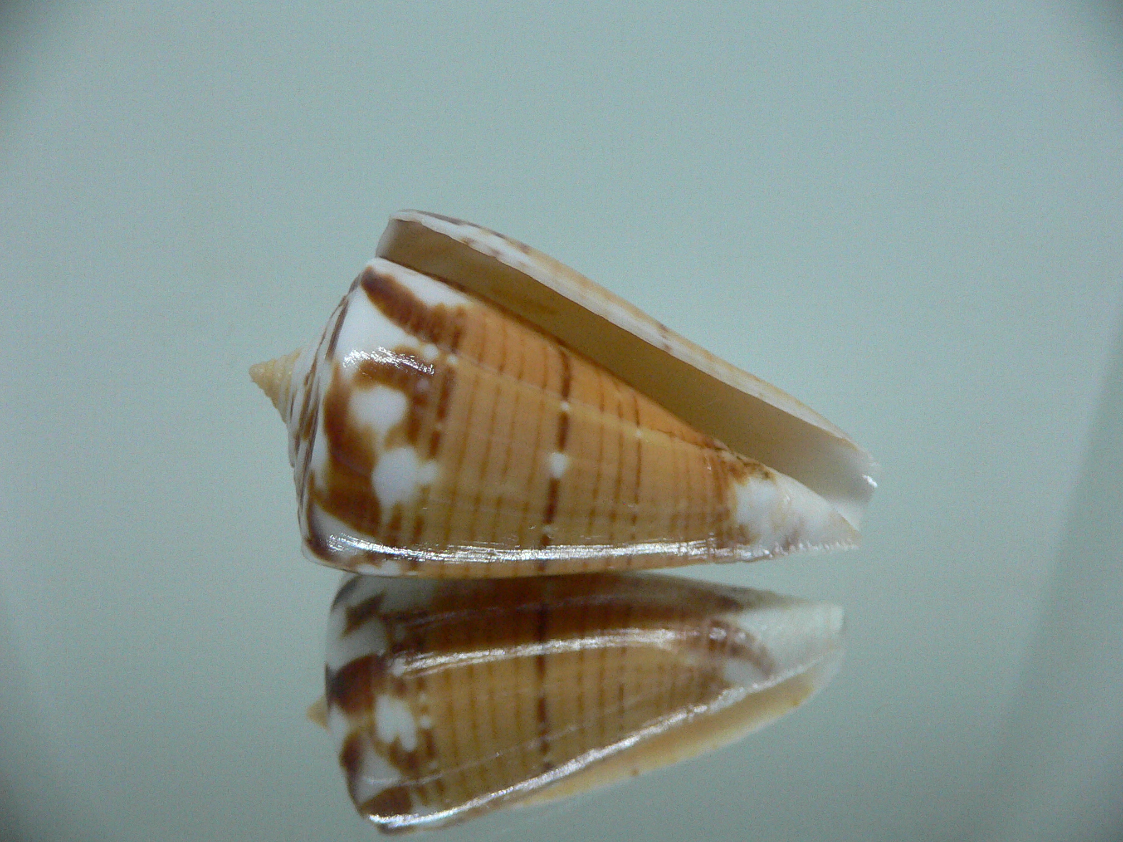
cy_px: 421
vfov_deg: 40.7
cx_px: 562
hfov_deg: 52.6
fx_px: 1135
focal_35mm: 35
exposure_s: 1/60
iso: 200
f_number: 2.8
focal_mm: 4.6
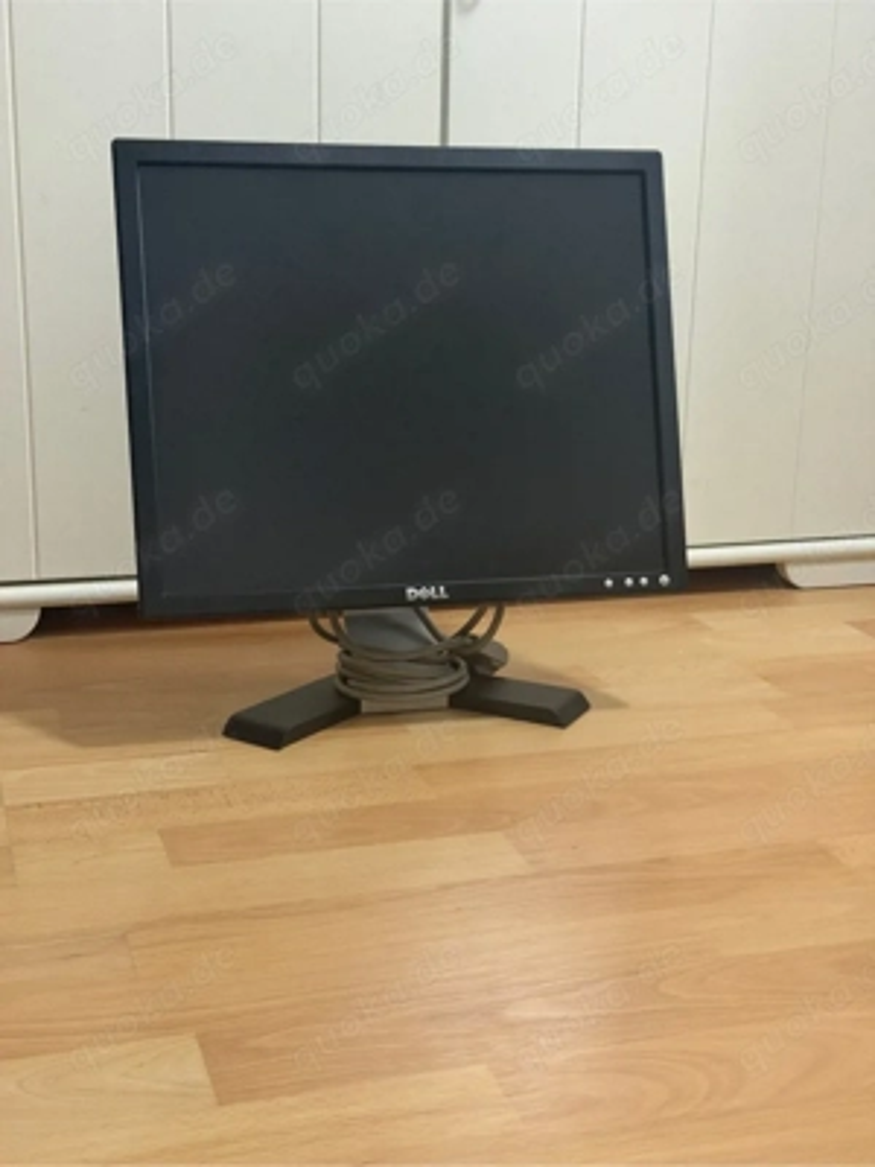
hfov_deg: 30.3
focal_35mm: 48
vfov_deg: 39.7
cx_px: 438
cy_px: 584
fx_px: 1618
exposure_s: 1/30
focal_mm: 6.76
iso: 640
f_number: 1.78
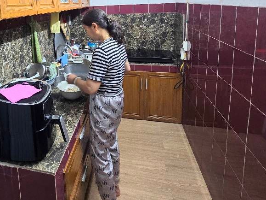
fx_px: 177
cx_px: 77
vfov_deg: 53.7
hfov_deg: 70.5
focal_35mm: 23
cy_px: 32
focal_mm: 2.2
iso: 160
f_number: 2.2
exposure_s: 1/53
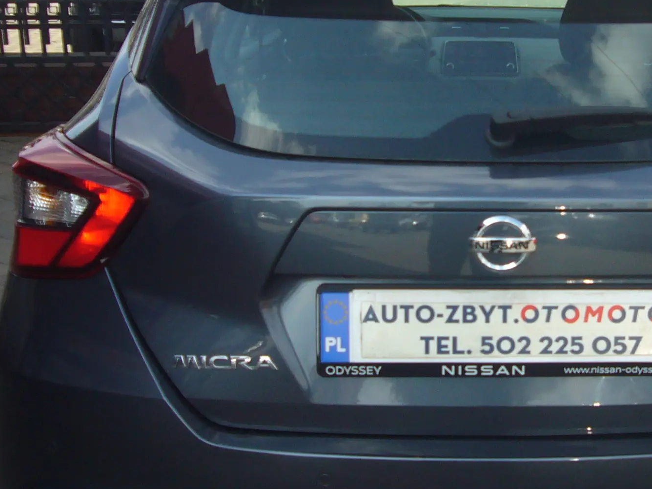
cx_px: 512
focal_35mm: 59
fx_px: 1111
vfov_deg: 24.8
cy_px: 229
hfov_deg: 31.9
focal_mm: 4.6
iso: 80
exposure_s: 1/400
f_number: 2.8
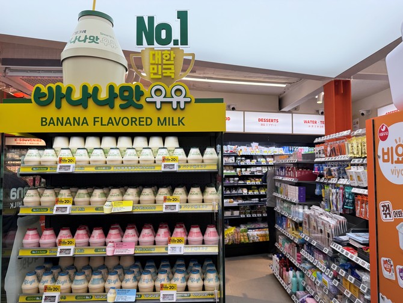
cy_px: 152
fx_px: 280
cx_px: 202
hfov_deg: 71.6
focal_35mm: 24
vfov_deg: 56.8
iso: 80
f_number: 1.78
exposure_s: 1/379
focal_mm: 6.76
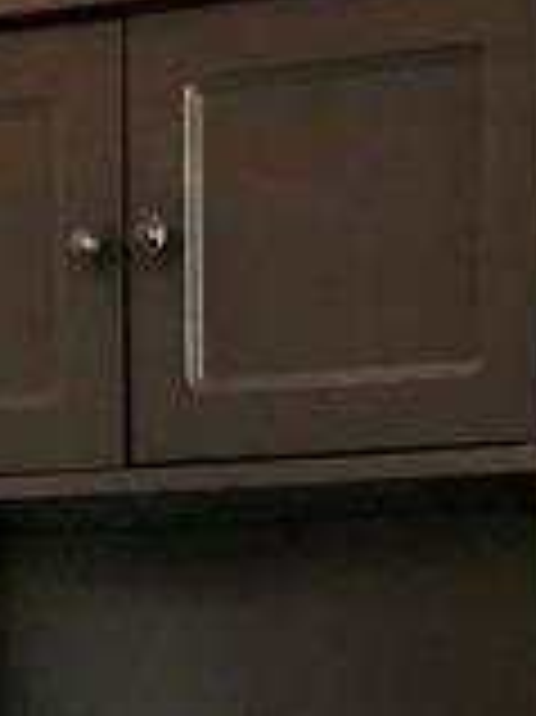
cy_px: 1459
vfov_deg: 12.7
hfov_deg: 11.0
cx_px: 239
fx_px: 2791
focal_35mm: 135
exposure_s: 1/15
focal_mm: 4
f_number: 1.8
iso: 80
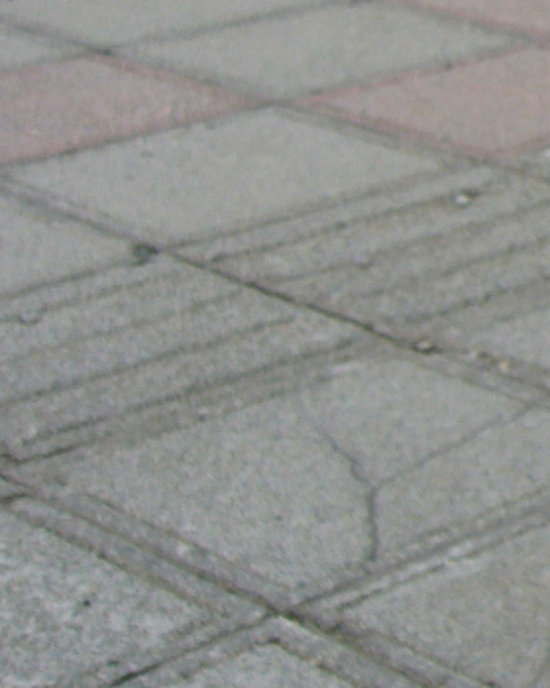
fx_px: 2543
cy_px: -43
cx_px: 1228
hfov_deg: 10.8
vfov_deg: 15.1
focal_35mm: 125
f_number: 5.6
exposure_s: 1/160
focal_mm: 5.8
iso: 80
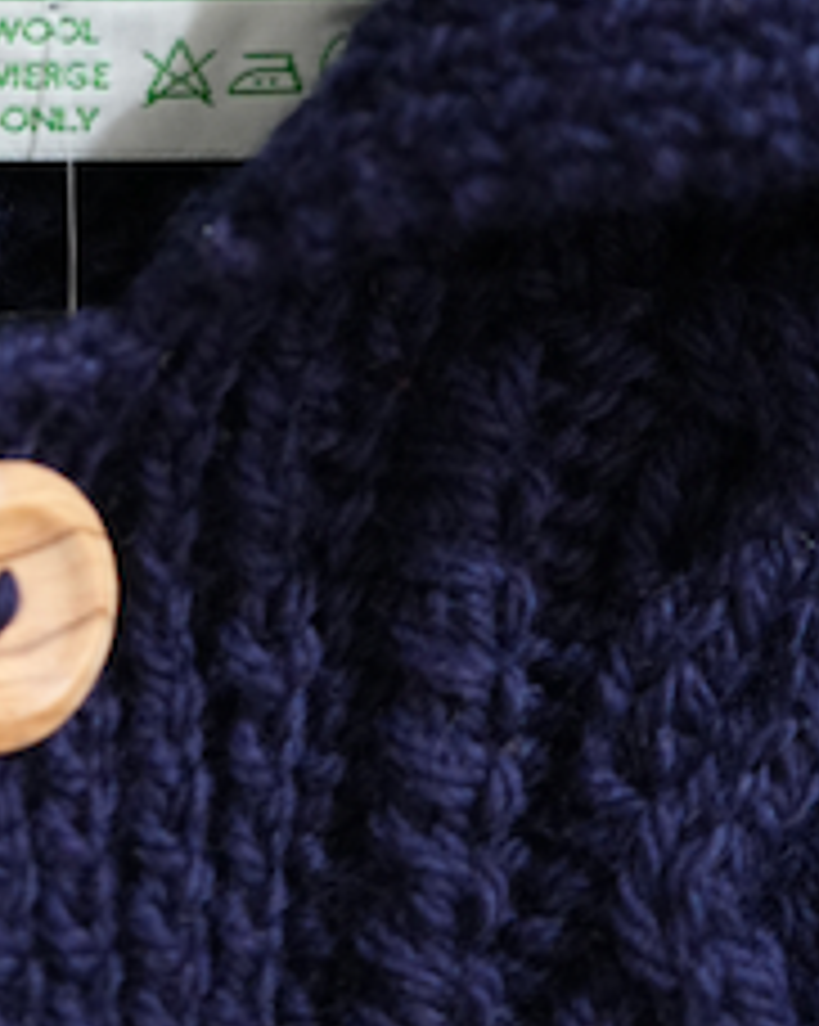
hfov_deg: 8.2
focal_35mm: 187
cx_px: 34
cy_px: 284
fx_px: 5674
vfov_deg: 10.3
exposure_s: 1/160
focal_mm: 71
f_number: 4
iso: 4000
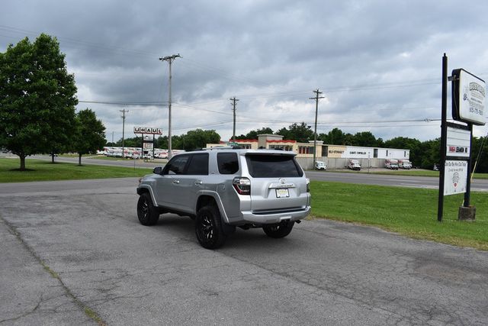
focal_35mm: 27
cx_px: 244
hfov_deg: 67.4
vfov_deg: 48.0
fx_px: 366
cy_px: 163
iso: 100
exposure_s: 1/250
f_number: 8
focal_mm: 18
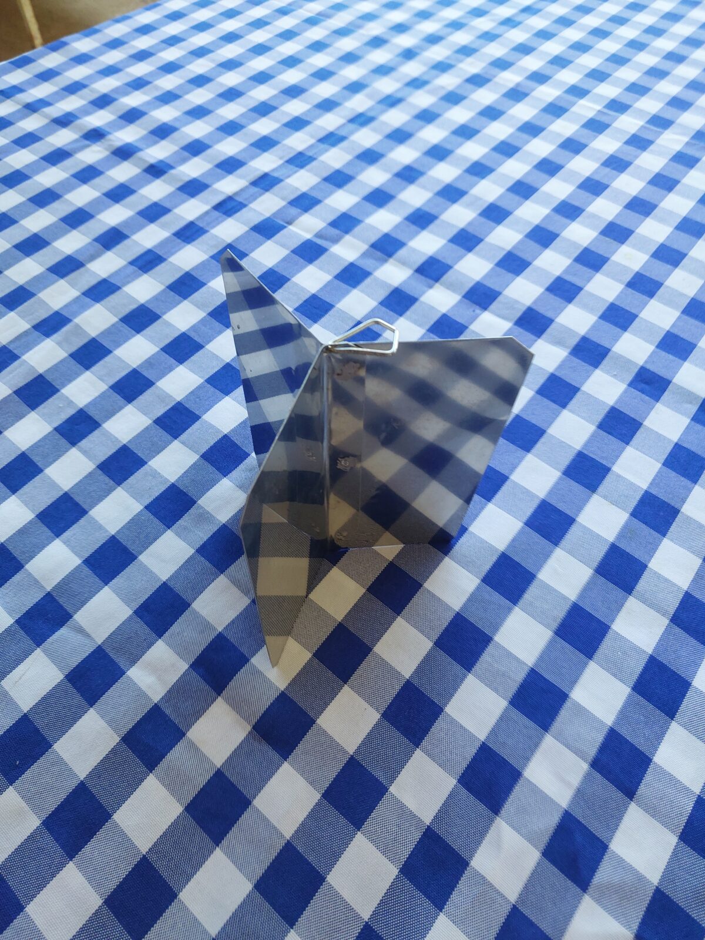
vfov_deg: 60.0
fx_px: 815
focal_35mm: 30
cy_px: 470
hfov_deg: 46.8
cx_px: 352
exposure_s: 1/120
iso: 125
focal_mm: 4.6
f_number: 1.8
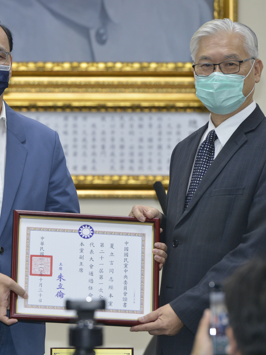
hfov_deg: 4.2
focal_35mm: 352
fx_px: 3606
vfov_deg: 5.6
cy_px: 186
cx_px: 63
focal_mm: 200
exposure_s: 1/125
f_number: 4
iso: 1000
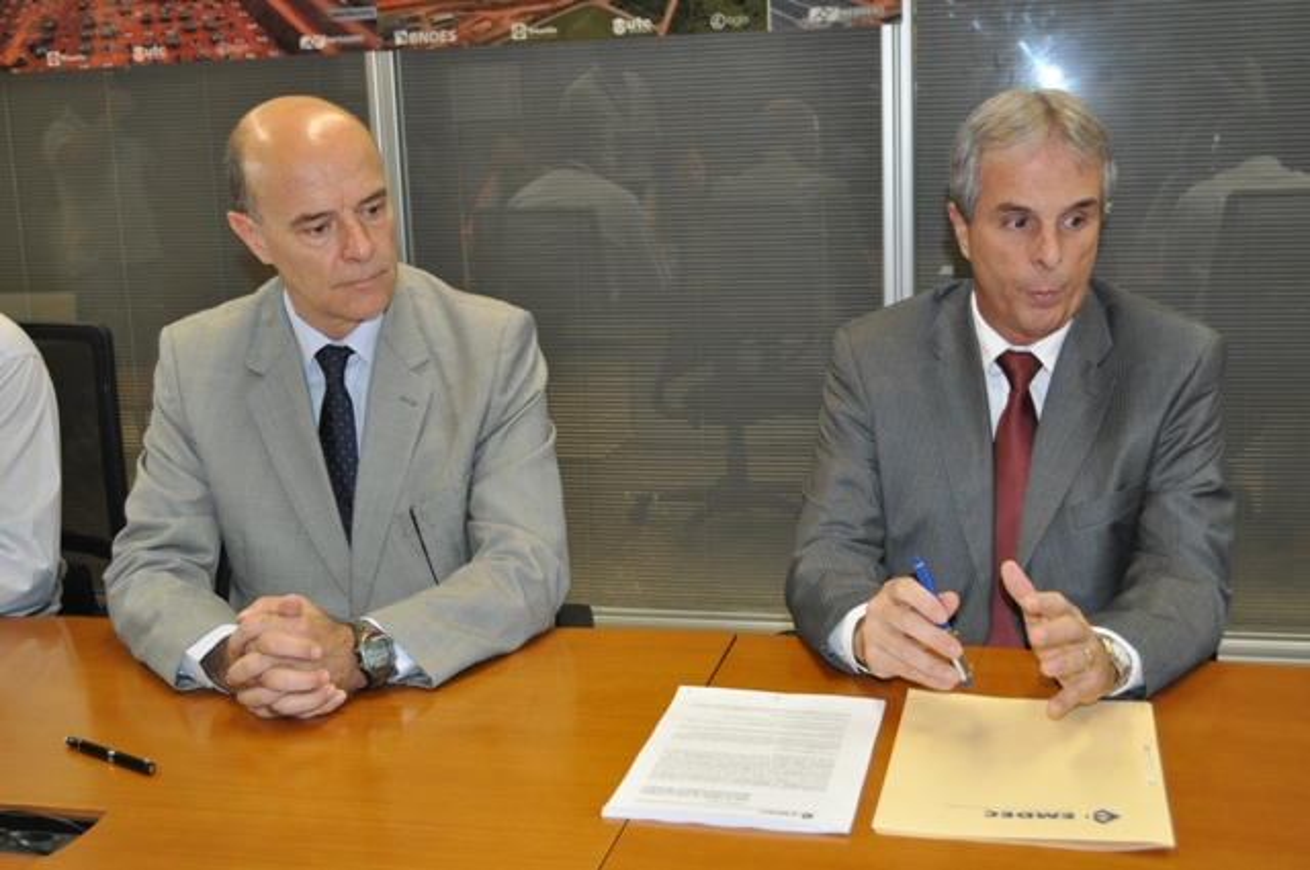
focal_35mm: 42
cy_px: 435
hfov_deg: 46.5
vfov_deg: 31.8
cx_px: 655
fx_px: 1526
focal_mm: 28
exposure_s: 1/60
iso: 800
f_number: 4.5
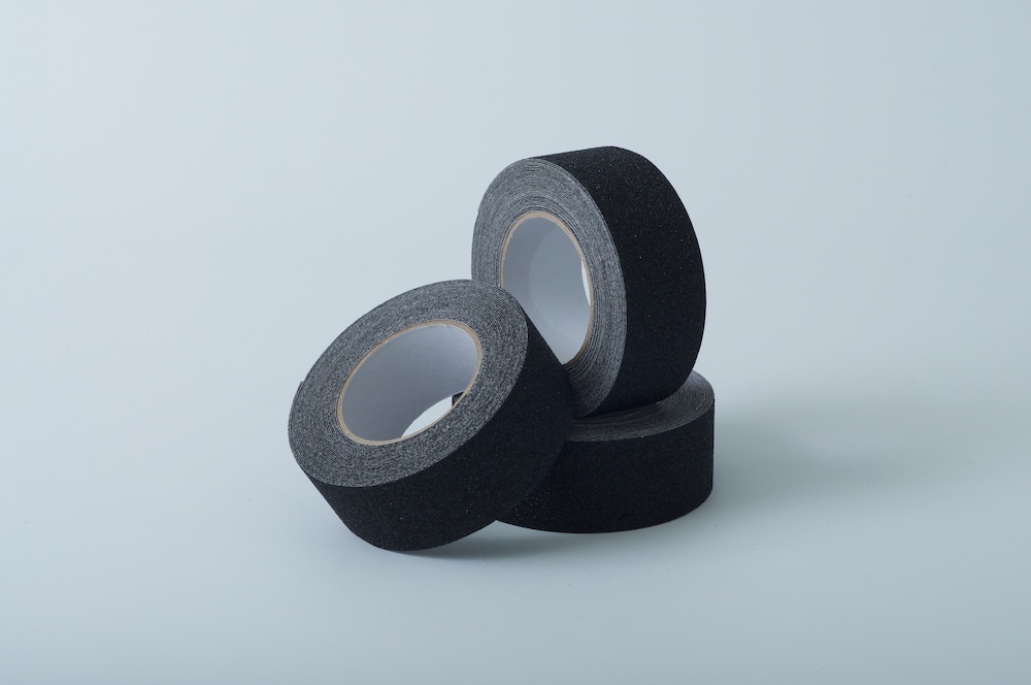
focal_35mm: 128
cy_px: 342
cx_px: 516
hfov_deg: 16.1
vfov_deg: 10.7
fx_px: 3647
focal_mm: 85
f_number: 11
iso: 125
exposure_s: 1/200
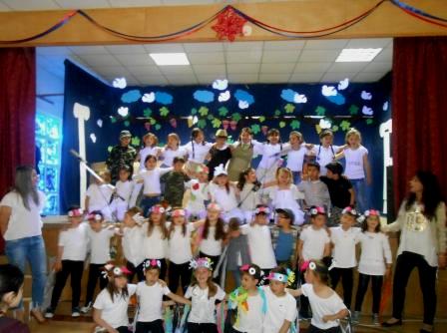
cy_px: 166
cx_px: 224
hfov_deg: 67.4
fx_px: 335
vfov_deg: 52.9
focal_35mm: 26
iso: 800
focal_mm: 4.6
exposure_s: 1/10
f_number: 3.5
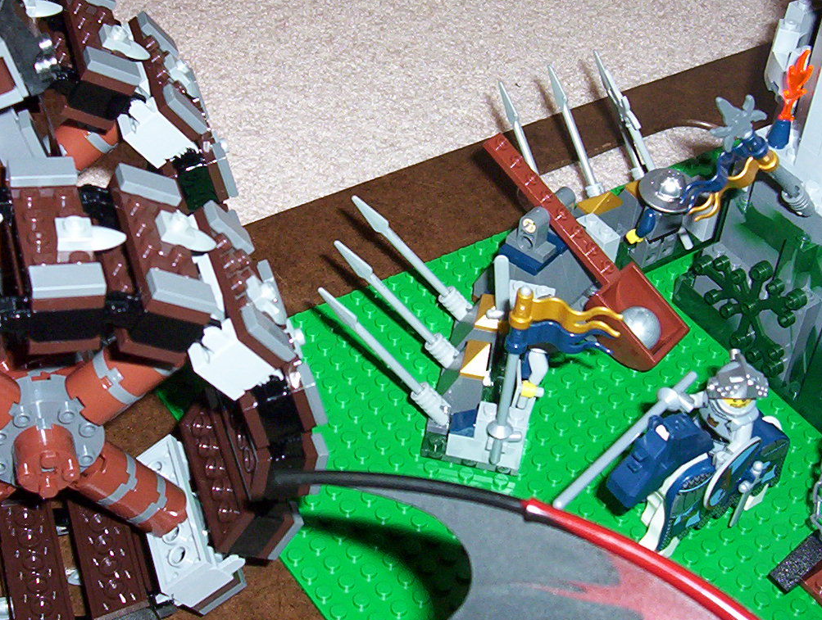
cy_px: 225
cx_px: 406
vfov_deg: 21.0
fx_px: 1666
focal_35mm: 70
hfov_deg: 27.7
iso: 140
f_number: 2.73
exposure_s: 1/60
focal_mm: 5.77
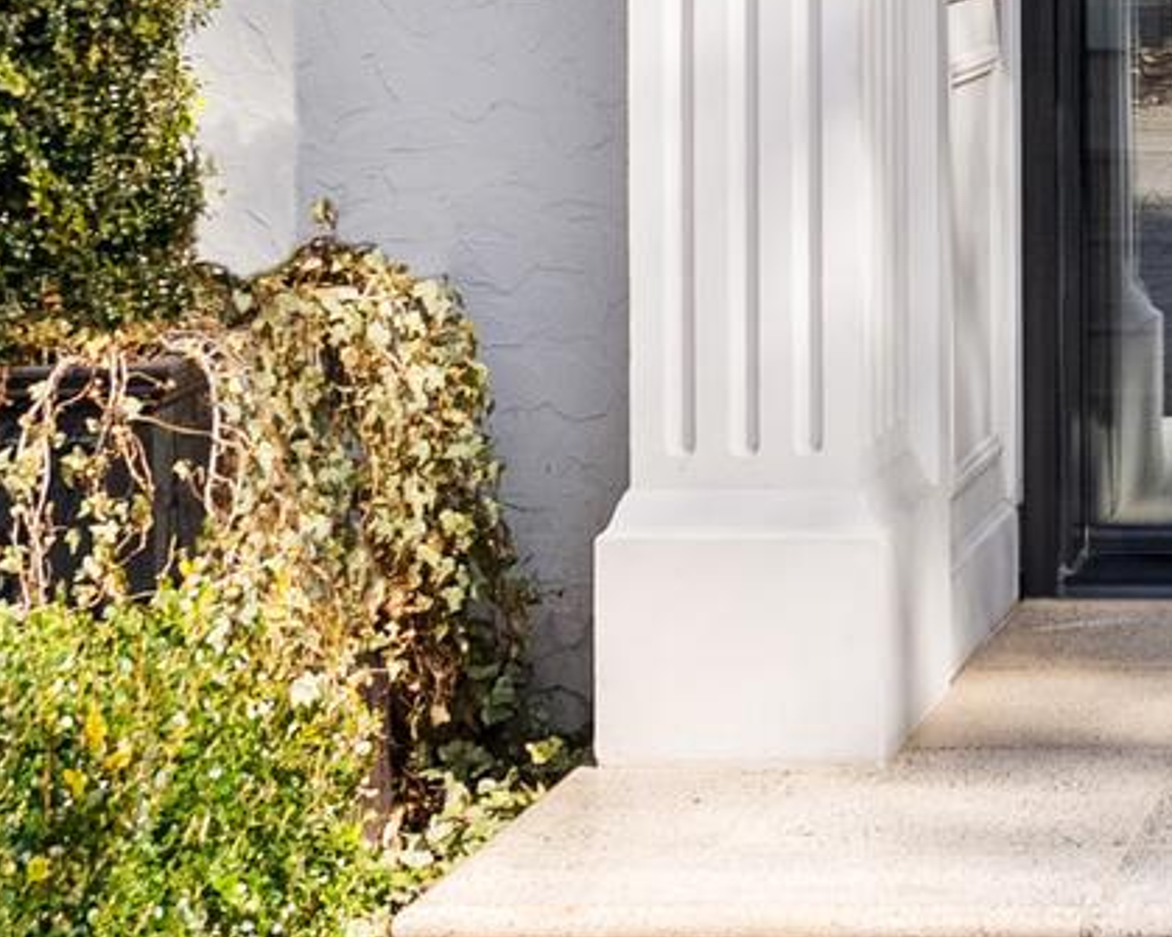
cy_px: -317
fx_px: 4612
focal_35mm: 133
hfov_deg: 13.6
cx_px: 1771
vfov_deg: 11.3
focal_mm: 29
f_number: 7.1
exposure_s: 1/320
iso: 200
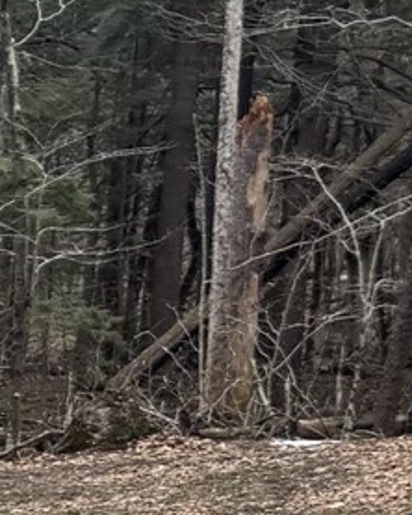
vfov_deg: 10.5
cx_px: -521
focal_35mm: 173
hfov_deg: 8.3
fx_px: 2634
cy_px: 907
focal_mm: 6.76
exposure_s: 1/422
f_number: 1.78
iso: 80
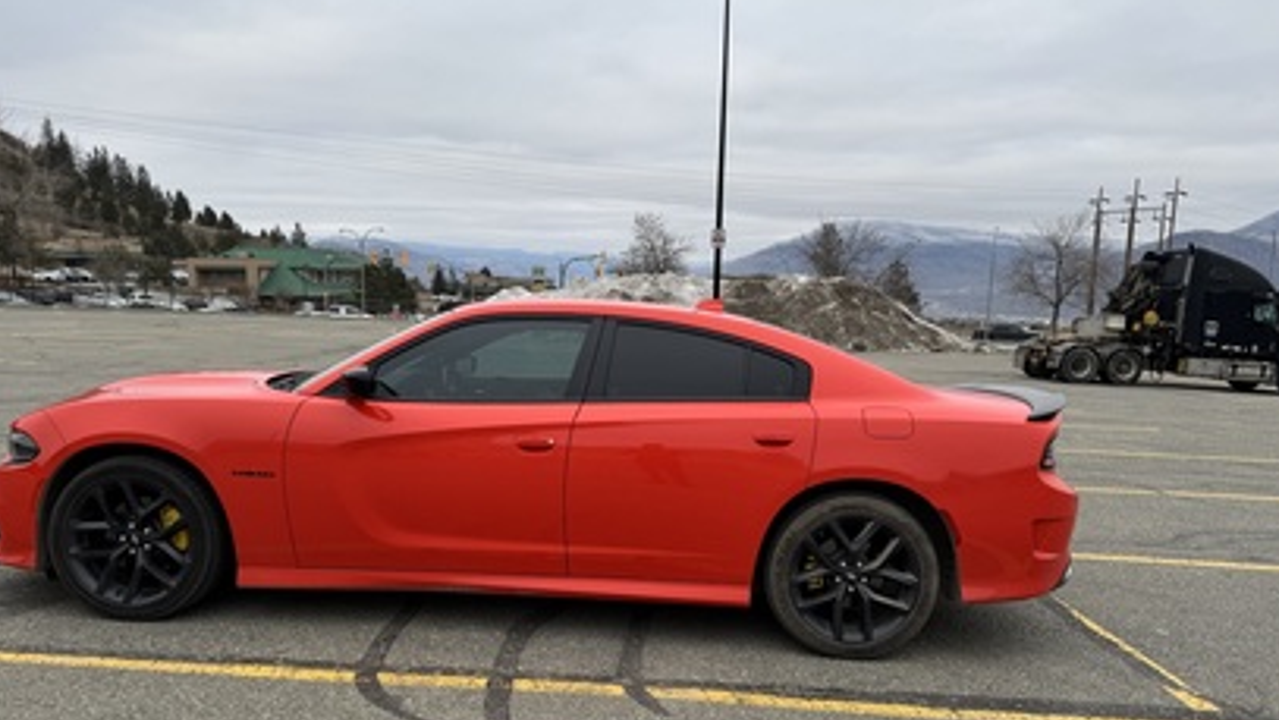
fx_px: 916
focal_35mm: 27
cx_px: 629
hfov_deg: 69.9
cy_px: 426
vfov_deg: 42.7
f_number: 1.78
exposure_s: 1/723
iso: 80
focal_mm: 6.76
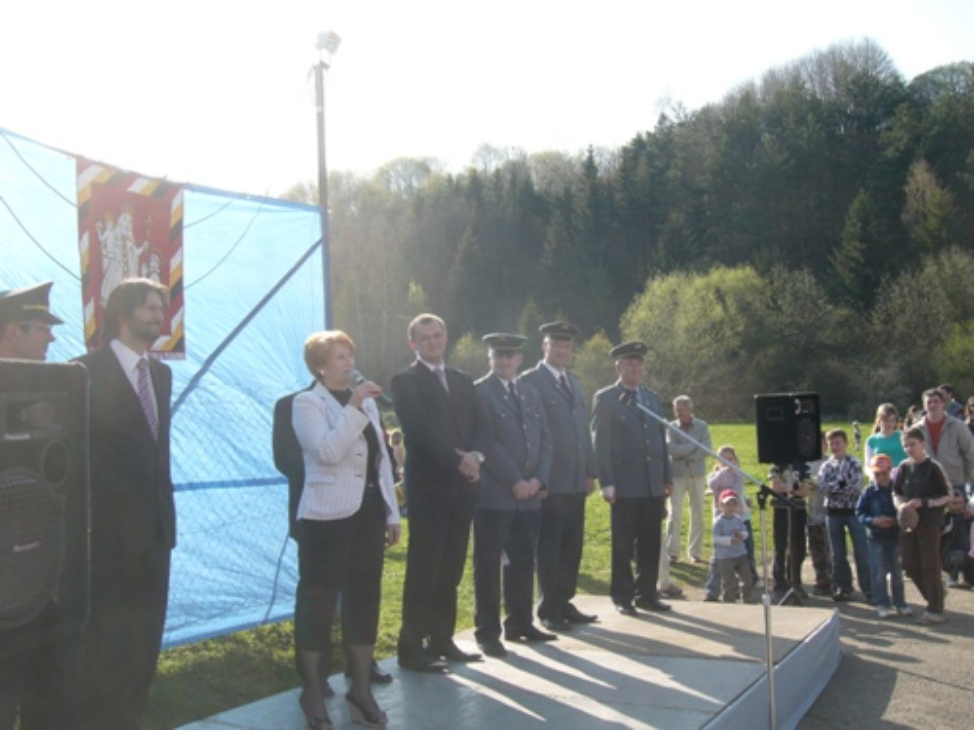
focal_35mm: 35
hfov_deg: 52.6
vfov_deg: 40.7
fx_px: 985
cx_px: 487
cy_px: 365
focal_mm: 5.8
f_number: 8
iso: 80
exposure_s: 1/80
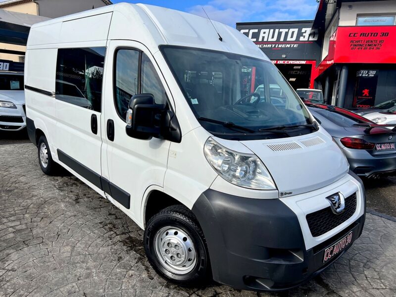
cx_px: 198
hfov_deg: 67.3
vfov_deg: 53.1
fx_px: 297
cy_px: 148
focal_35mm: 26
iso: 50
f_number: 1.5
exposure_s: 1/4115
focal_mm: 5.7
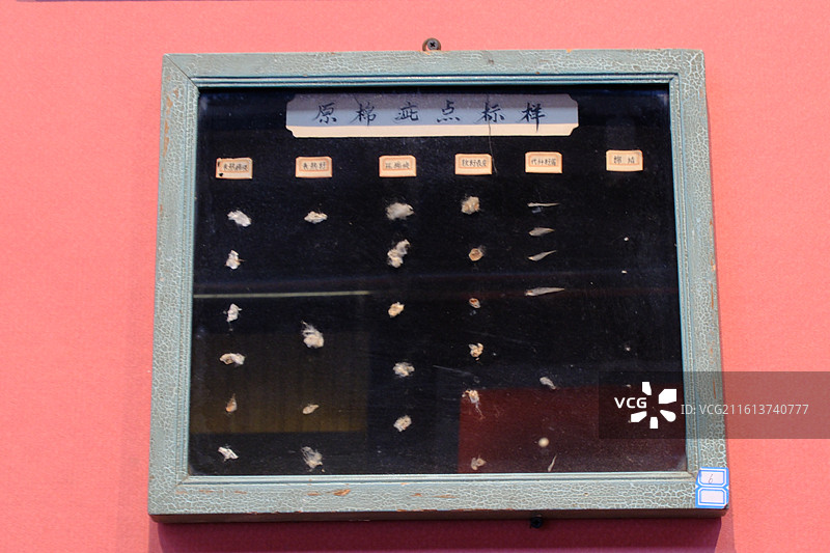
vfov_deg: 21.2
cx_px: 415
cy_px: 276
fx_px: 1475
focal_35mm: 64
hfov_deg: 31.4
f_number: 13
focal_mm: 42.4
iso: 800
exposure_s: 1/9
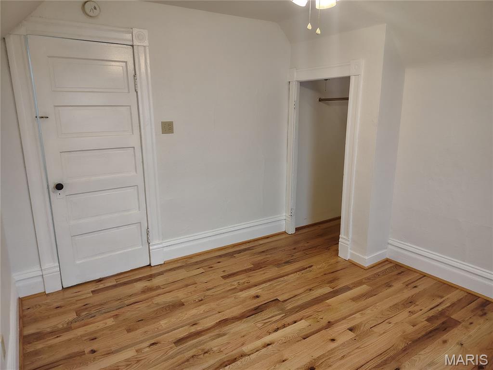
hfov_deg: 71.6
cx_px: 246
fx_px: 342
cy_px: 185
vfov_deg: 56.8
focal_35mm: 24
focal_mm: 5.56
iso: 696
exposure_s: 1/120
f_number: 1.8
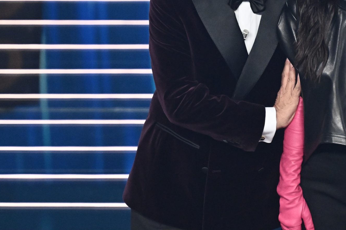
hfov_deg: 3.1
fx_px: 6369
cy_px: 67
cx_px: 283
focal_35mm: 663
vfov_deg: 2.1
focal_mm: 230
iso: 4000
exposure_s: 1/250
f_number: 4
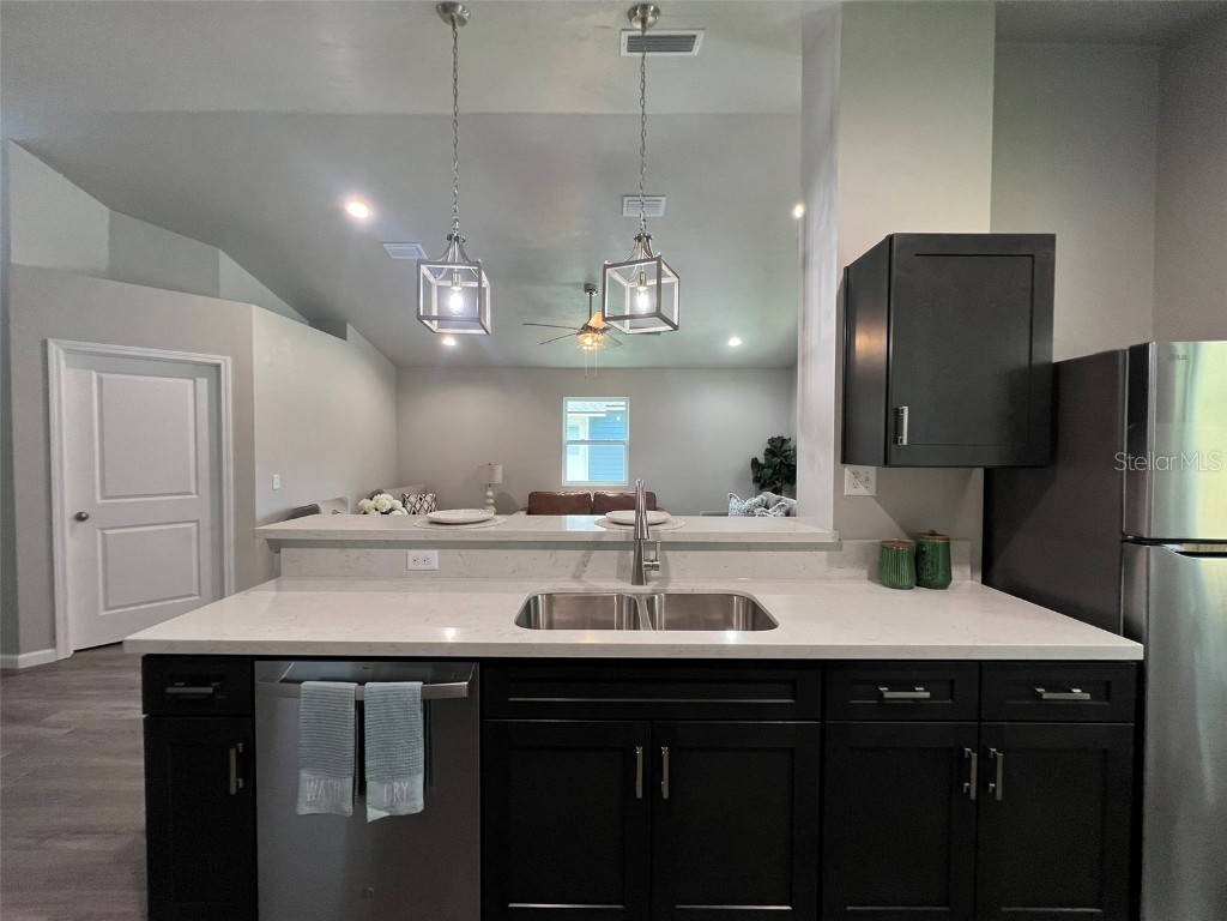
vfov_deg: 89.9
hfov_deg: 106.2
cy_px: 460
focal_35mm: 13
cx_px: 614
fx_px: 461
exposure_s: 1/120
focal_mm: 1.57
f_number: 1.8
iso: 160
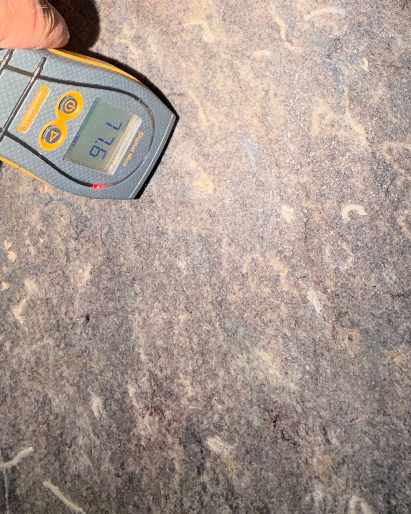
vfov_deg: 49.4
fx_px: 471
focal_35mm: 31
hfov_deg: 46.9
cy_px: 30
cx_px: 171
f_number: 2.2
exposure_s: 1/60
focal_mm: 2.22
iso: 80
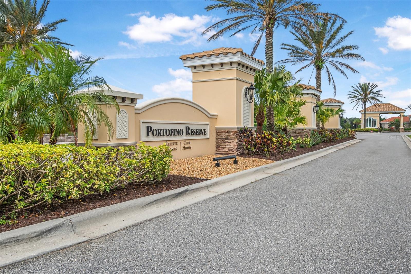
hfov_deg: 61.9
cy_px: 137
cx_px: 206
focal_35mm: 30
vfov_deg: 43.6
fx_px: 342
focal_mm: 20
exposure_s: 1/400
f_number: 7.1
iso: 100
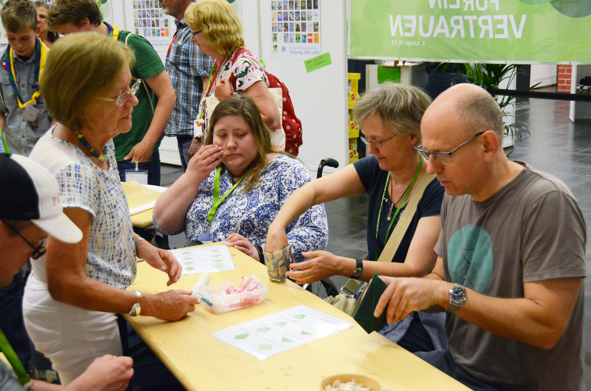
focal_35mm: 48
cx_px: 296
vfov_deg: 28.0
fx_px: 786
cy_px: 196
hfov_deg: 41.2
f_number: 4.2
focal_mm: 32
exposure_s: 1/160
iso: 3200
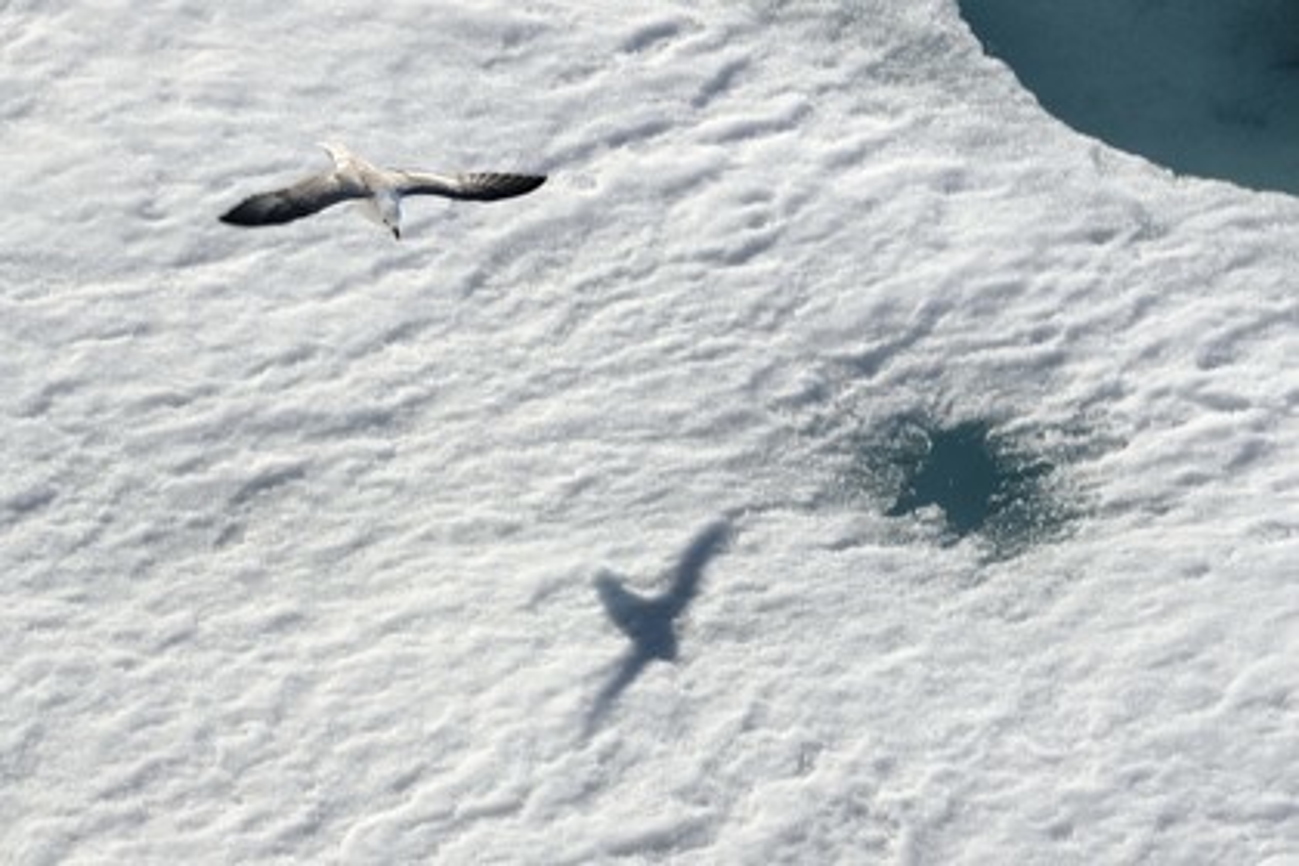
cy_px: 433
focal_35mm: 200
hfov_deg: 10.3
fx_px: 7216
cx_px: 650
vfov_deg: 6.9
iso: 200
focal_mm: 200
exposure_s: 1/400
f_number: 14
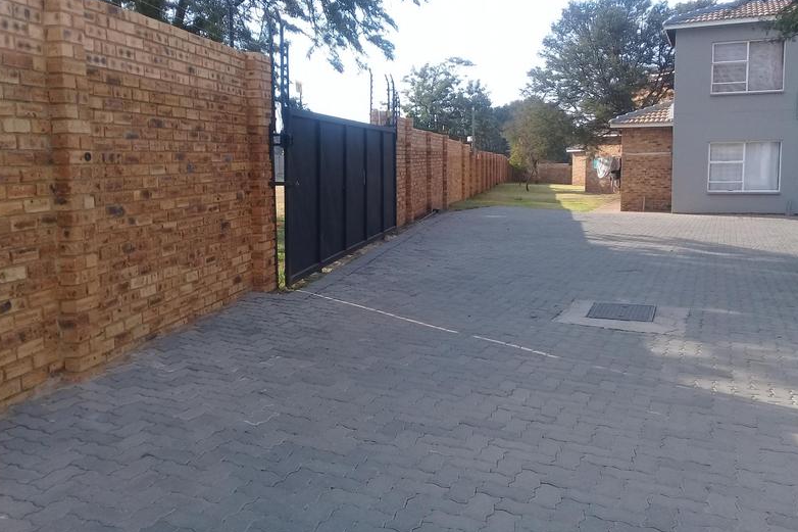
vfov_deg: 39.9
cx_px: 400
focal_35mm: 33
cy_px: 238
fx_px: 731
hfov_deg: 57.2
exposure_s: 1/427
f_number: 2.2
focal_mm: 3.3
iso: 50
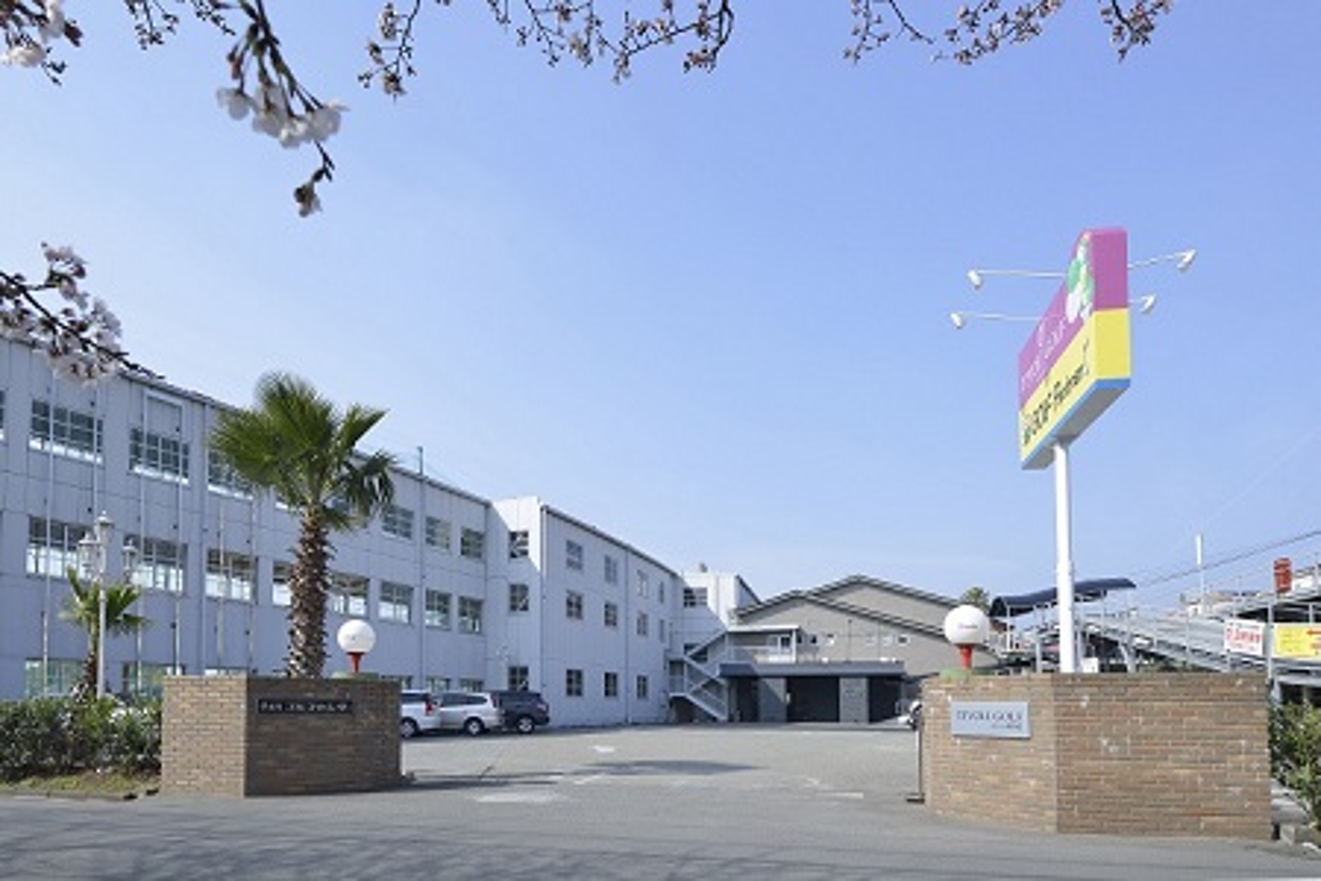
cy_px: 440
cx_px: 660
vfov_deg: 64.6
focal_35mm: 19
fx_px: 697
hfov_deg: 86.9
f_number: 8
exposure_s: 1/160
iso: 100
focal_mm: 19
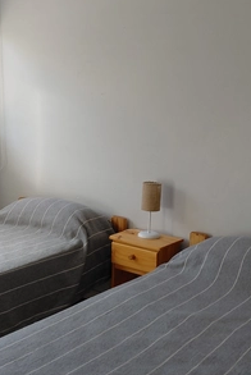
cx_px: 81
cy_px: 195
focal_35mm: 39
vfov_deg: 49.5
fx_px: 407
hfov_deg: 33.9
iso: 50
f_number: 1.8
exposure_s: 1/219
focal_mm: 4.69
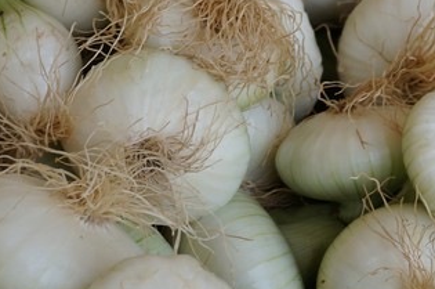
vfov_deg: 9.6
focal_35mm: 142
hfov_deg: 14.4
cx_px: 369
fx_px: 1709
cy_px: 22
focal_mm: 29
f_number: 4.5
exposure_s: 1/160
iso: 100
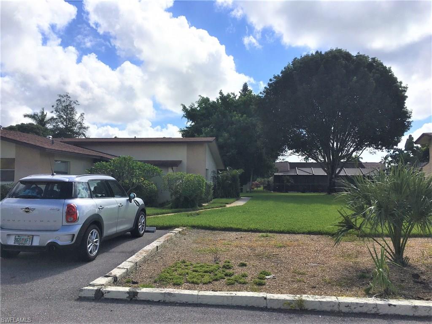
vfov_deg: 48.2
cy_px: 162
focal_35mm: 29
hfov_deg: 61.7
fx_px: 362
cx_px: 216
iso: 25
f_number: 2.2
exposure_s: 1/3497
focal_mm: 4.15
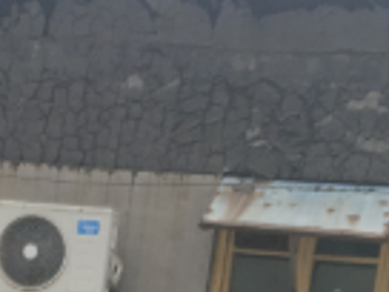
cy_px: 581
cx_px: -20
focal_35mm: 128
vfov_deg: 10.6
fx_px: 1438
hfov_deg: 15.1
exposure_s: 1/466
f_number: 2.2
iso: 25
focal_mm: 4.15
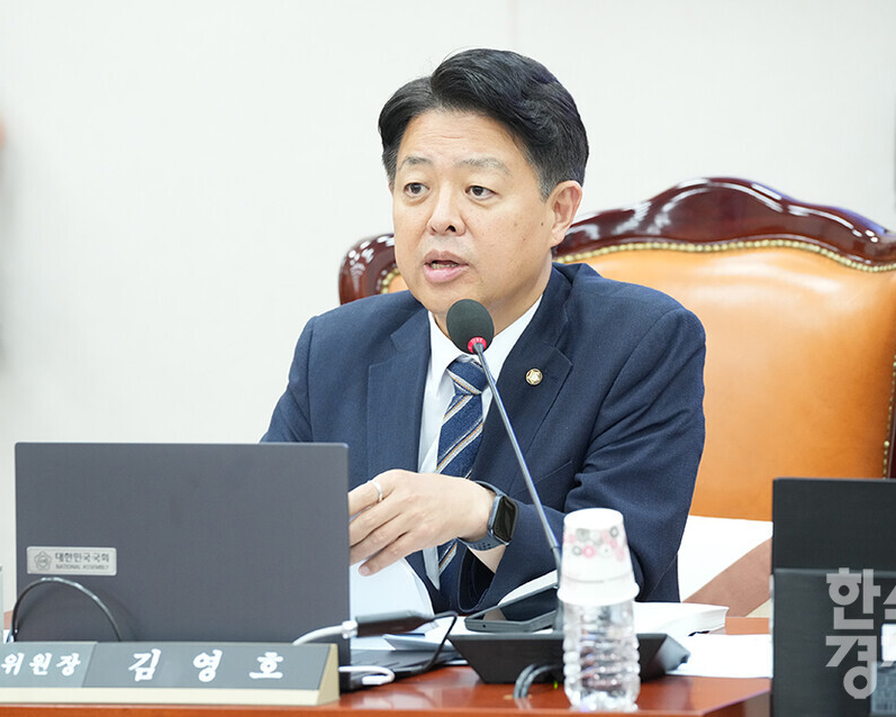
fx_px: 5995
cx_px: 415
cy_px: 358
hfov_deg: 8.5
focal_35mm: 226
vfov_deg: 6.8
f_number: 4.5
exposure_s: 1/200
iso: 3200
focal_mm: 200
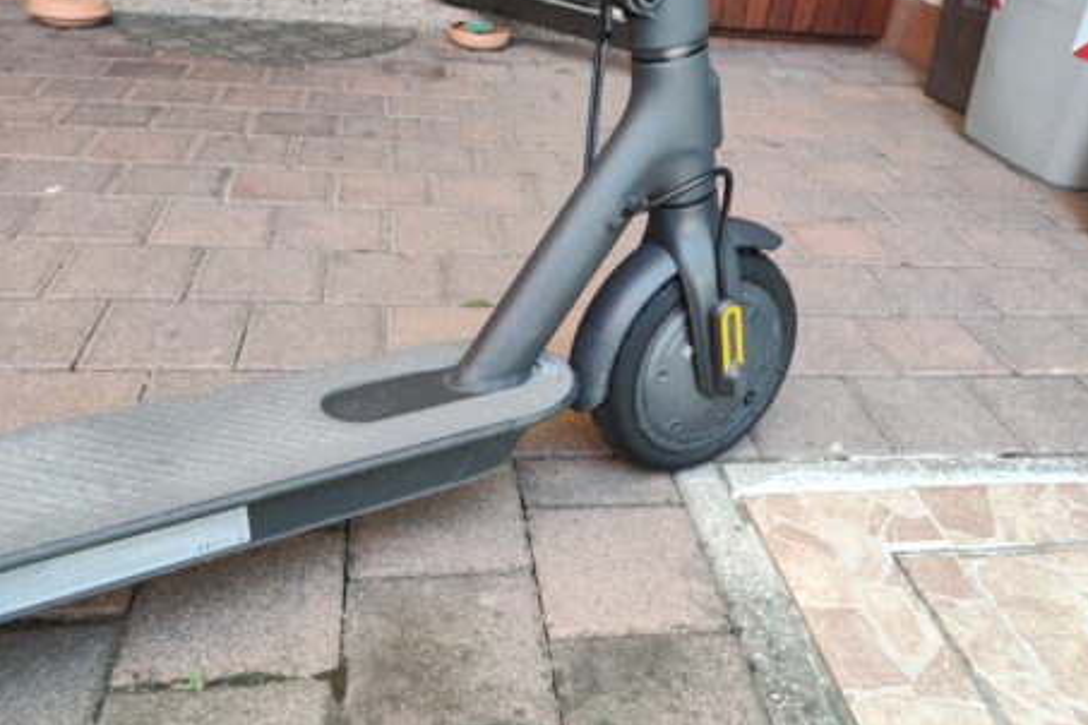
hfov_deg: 83.9
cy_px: 385
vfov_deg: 61.9
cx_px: 574
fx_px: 604
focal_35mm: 20
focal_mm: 4.74
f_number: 1.79
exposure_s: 1/50
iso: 188
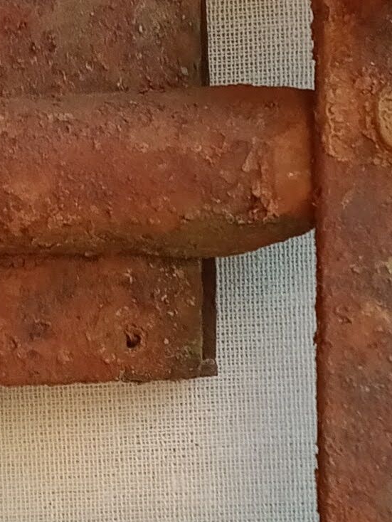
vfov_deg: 12.8
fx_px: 2309
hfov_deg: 9.6
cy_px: 444
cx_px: -11
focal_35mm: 153
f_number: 2
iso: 126
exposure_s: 1/100
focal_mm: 3.54
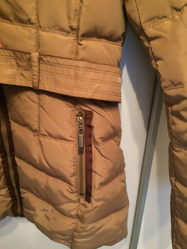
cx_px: 94
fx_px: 209
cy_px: 124
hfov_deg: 48.2
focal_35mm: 29
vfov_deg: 61.7
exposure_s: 1/20
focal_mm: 4.15
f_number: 2.2
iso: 320
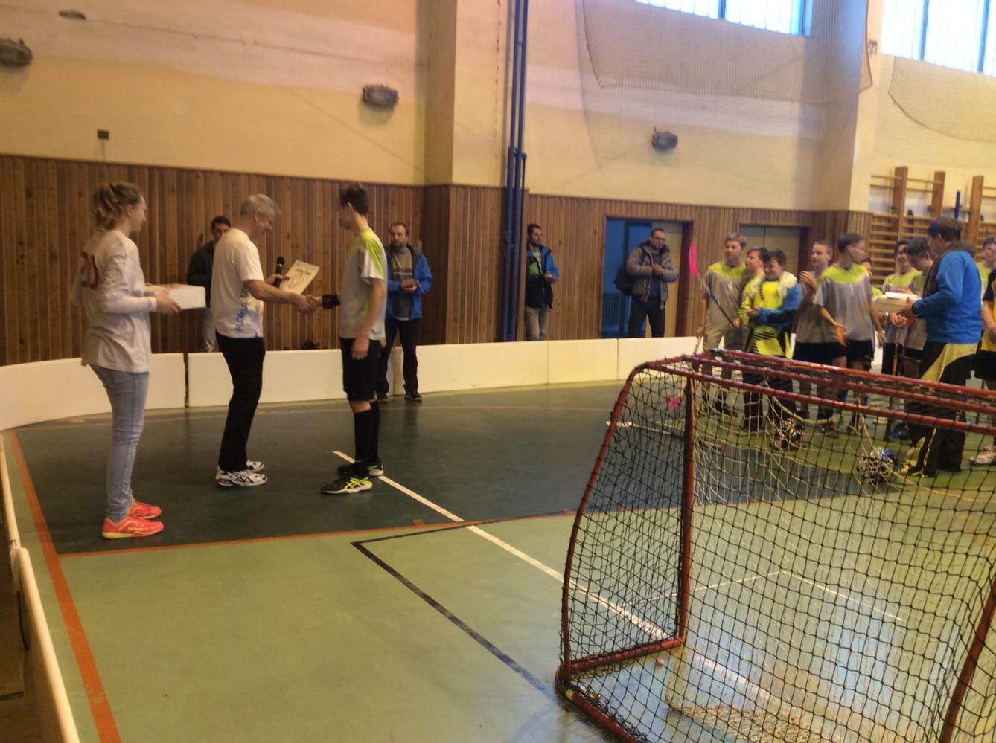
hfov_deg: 56.9
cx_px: 498
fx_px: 919
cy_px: 372
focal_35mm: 32
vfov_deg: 44.0
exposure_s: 1/25
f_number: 2.4
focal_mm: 3.3
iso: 64
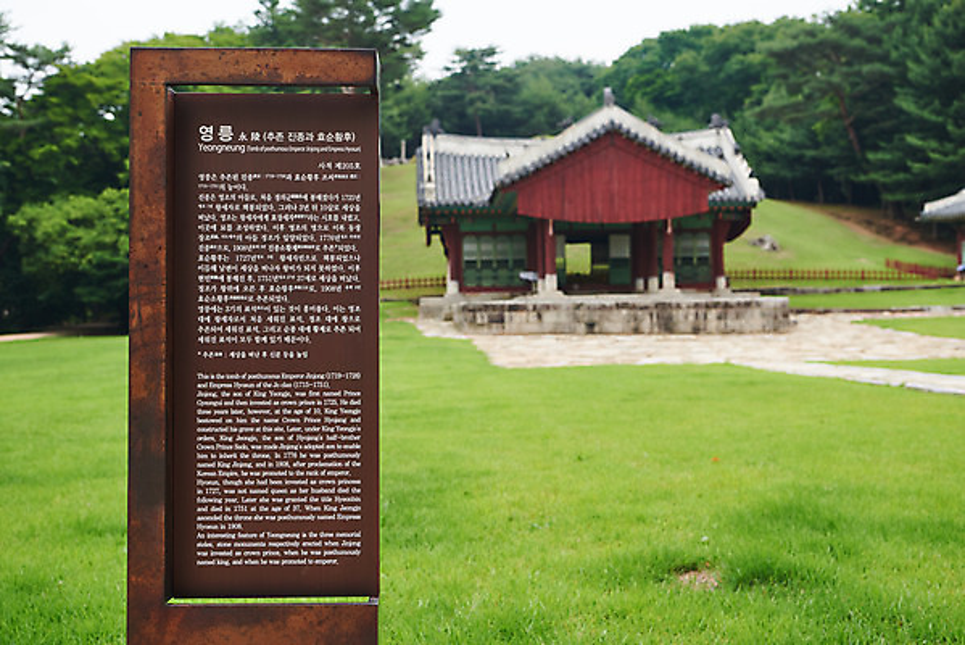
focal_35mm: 48
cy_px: 322
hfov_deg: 41.1
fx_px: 1287
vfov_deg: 28.1
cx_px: 482
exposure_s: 1/640
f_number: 5.6
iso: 400
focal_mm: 48
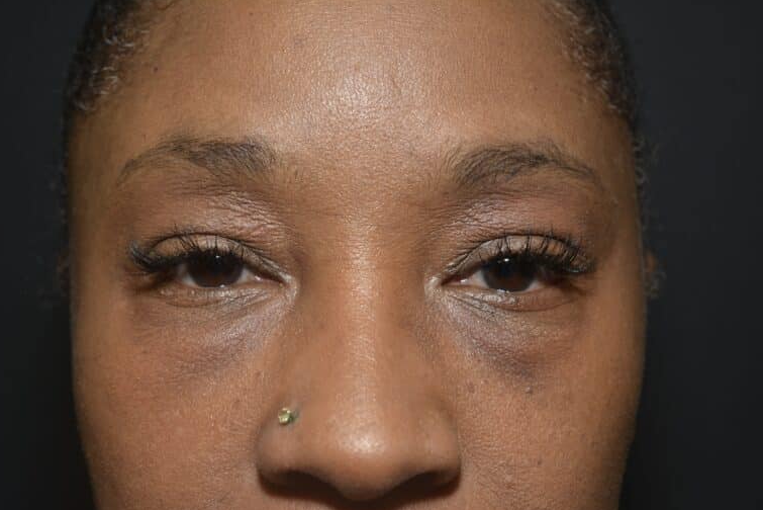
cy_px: 256
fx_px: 1293
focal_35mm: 61
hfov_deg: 32.9
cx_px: 376
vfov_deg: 22.3
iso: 200
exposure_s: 1/125
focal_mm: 40
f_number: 8
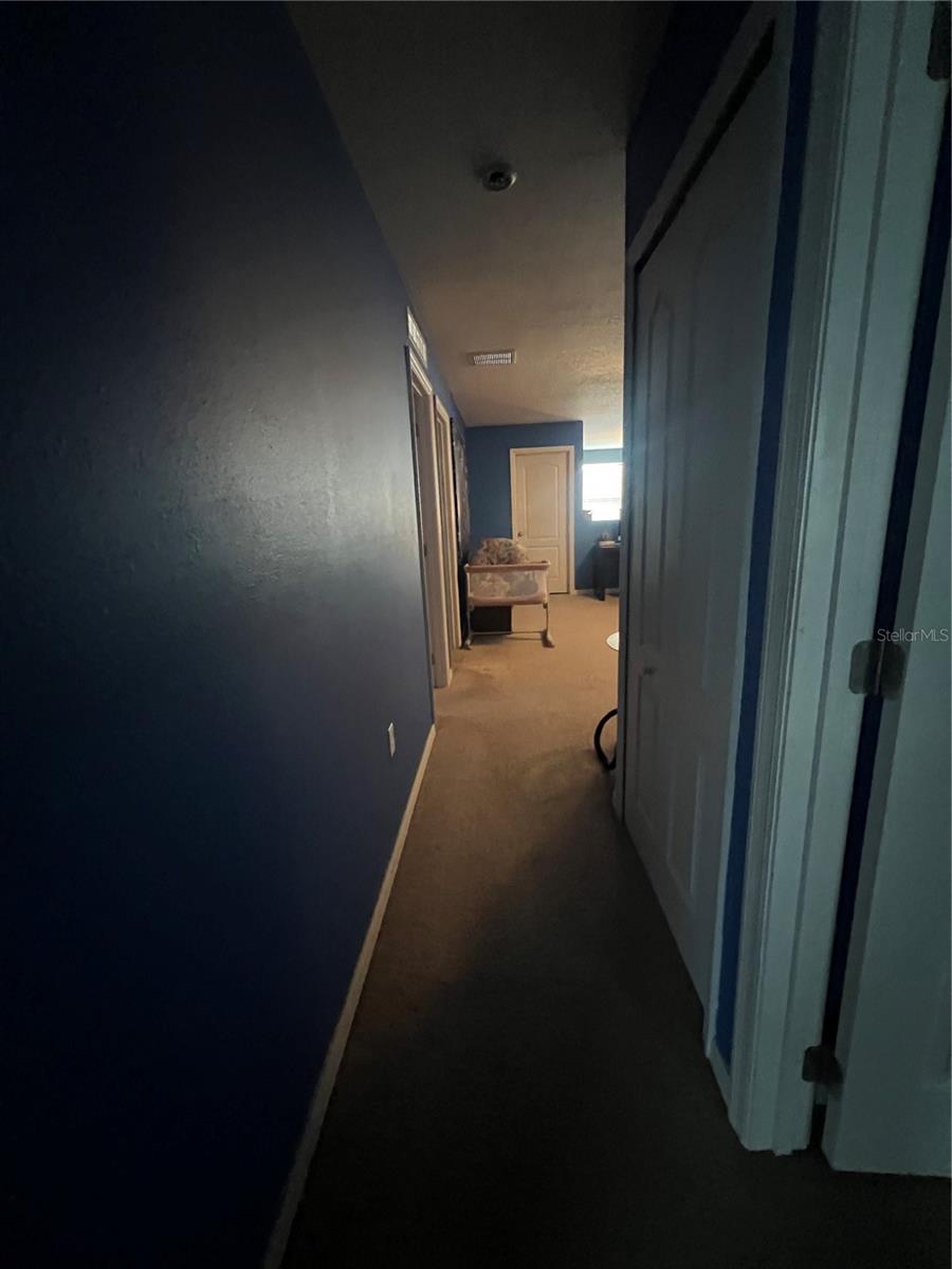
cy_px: 634
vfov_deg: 106.2
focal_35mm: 13
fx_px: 477
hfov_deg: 89.9
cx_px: 476
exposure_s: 1/30
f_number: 1.8
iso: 1250
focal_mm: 1.57
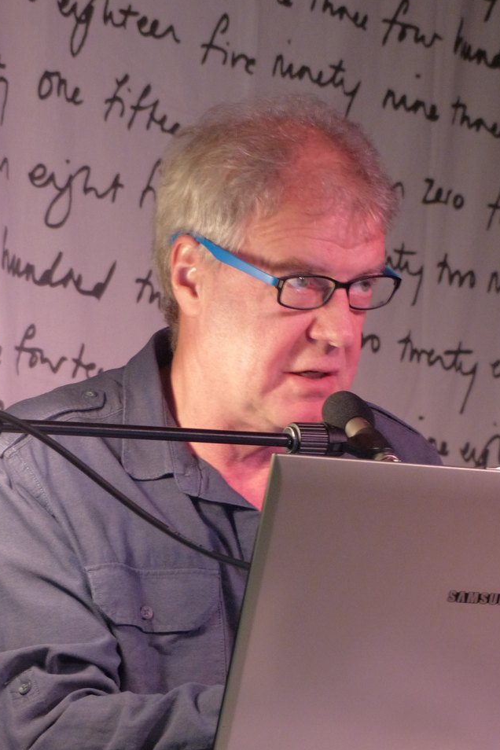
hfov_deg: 6.3
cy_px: 374
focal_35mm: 219
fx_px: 4562
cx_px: 241
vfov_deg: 9.4
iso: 400
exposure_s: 1/30
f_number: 2.8
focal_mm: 28.3
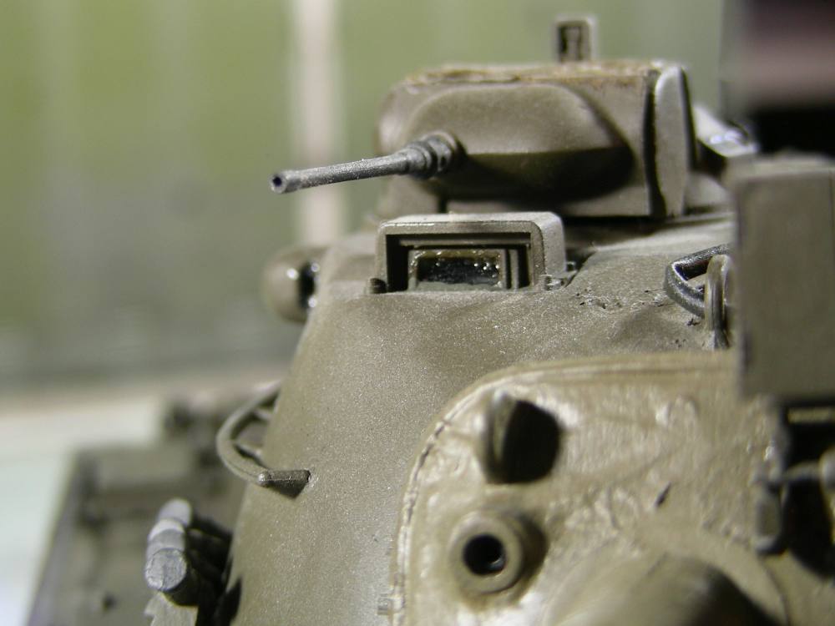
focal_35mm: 79
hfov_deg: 24.7
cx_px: 418
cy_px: 313
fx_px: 1906
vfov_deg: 18.7
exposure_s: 1/7.7
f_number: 3.5
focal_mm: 13.2
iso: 50
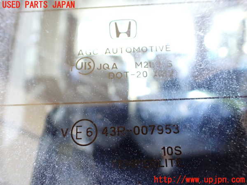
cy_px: 92
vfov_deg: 46.8
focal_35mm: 30
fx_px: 214
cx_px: 124
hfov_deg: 60.0
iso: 800
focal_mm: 5.4
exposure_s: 1/30
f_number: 2.3
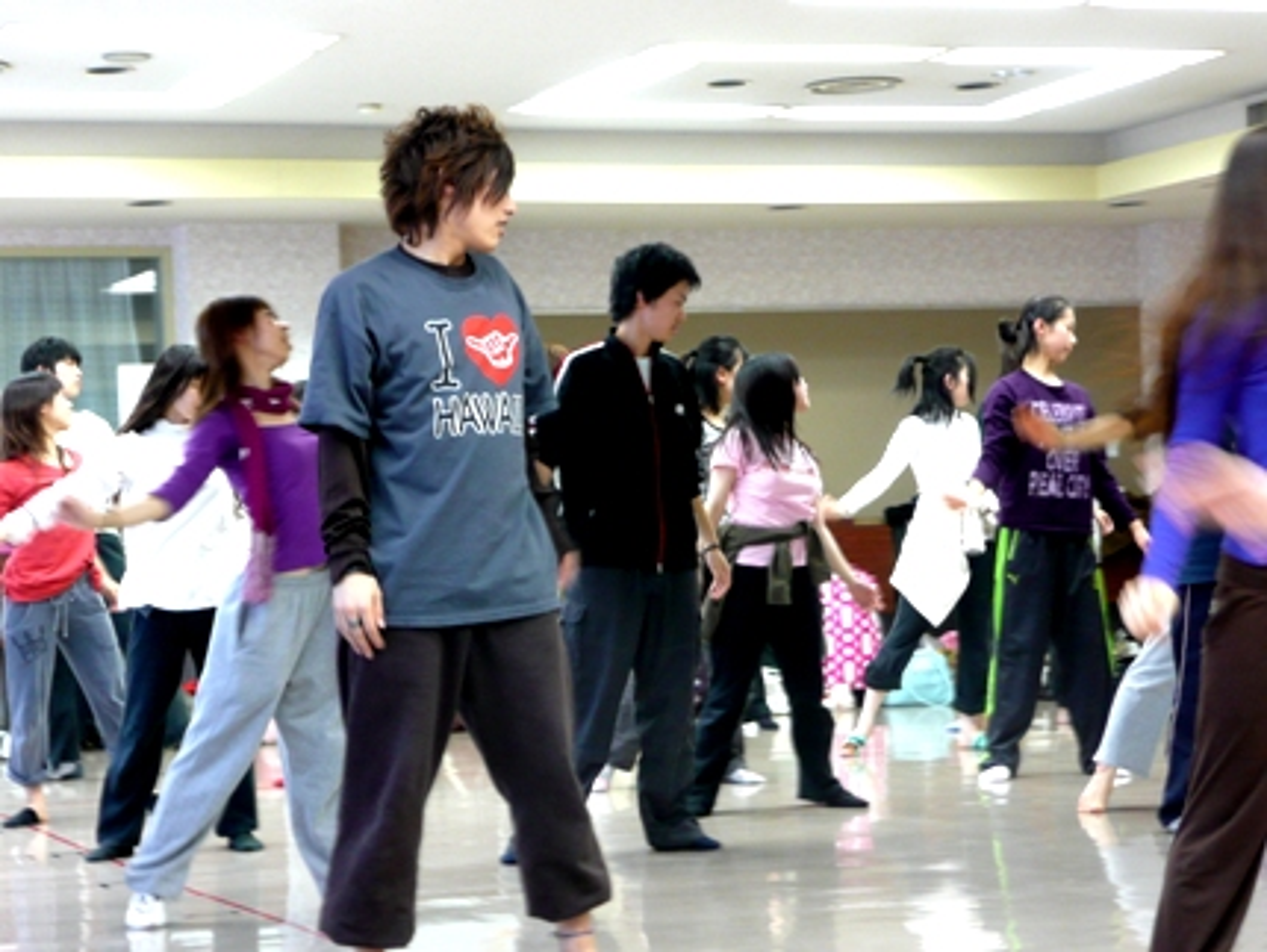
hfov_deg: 20.4
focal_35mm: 96
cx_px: 634
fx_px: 3516
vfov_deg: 15.4
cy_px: 476
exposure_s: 1/13
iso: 200
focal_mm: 15.7
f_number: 4.7
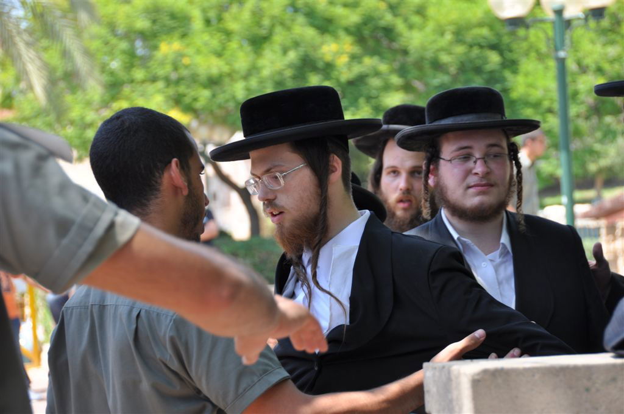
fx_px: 2129
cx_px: 312
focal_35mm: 123
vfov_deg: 11.1
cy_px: 207
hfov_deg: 16.7
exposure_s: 1/200
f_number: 7.1
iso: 200
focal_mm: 82
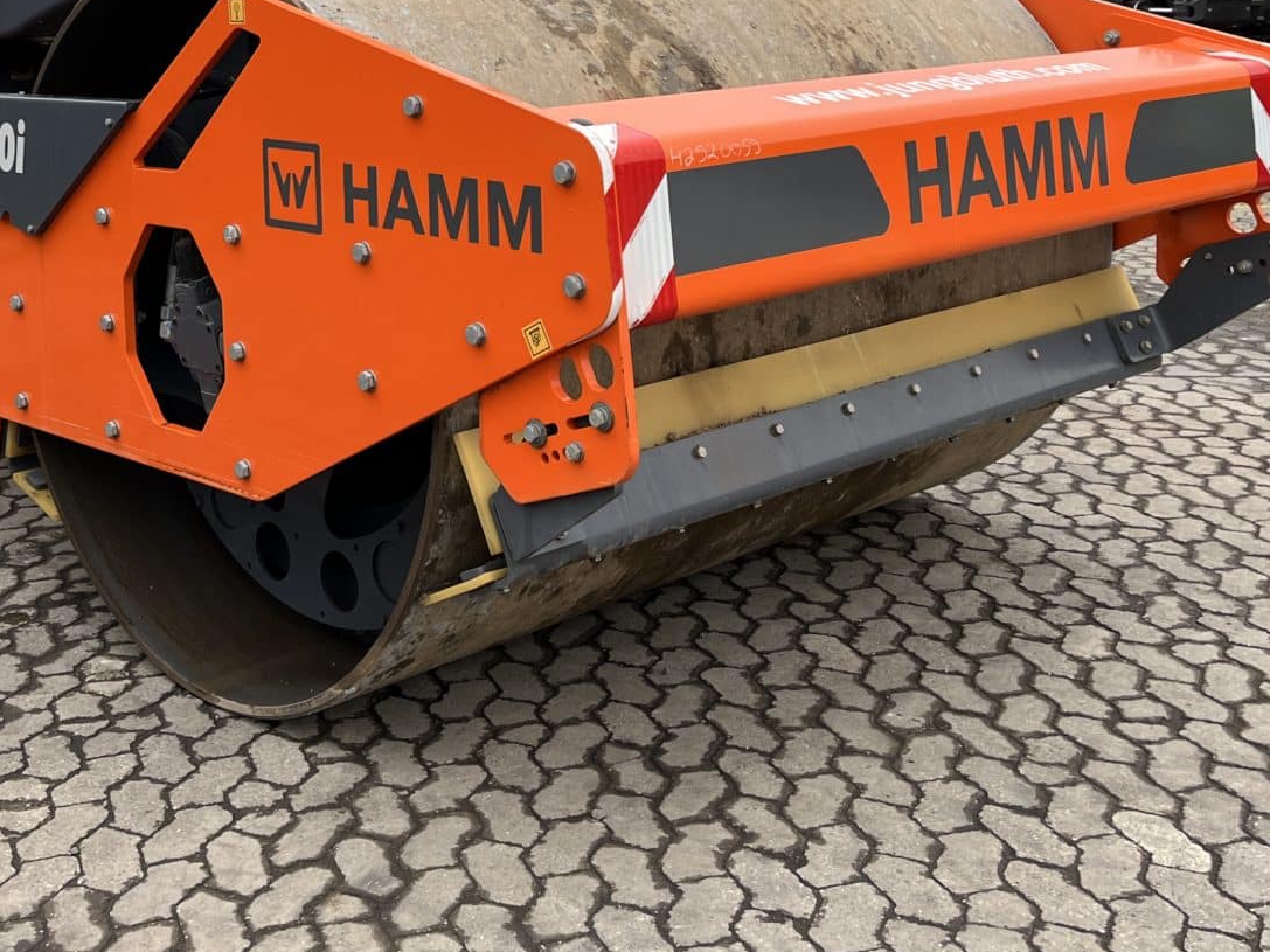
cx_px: 391
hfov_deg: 38.3
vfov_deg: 28.4
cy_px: 82
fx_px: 1798
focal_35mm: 49
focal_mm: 5.1
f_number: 1.6
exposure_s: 1/495
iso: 50
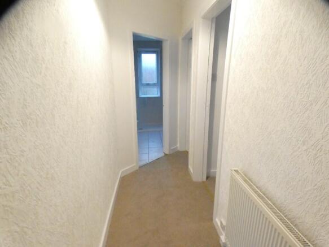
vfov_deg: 66.0
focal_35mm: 20
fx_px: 190
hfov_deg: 81.8
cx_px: 164
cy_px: 124
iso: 1250
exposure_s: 1/60
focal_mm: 3.6
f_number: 2.8
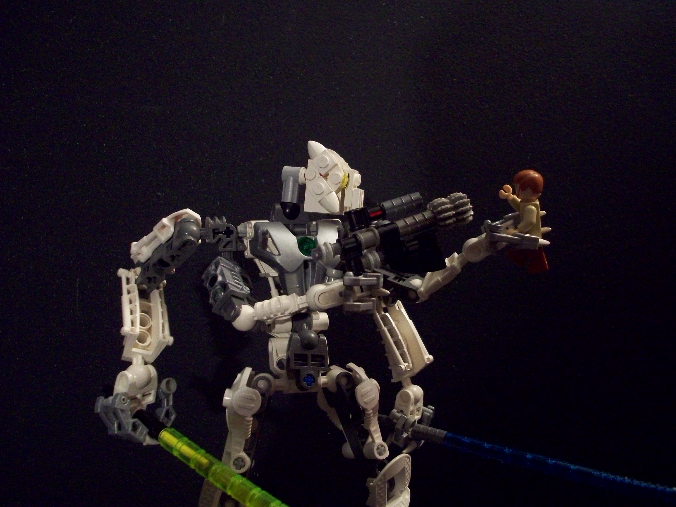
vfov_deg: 38.7
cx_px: 338
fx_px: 723
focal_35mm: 37
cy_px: 254
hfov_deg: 50.1
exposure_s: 1/8
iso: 200
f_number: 2.8
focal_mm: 6.2
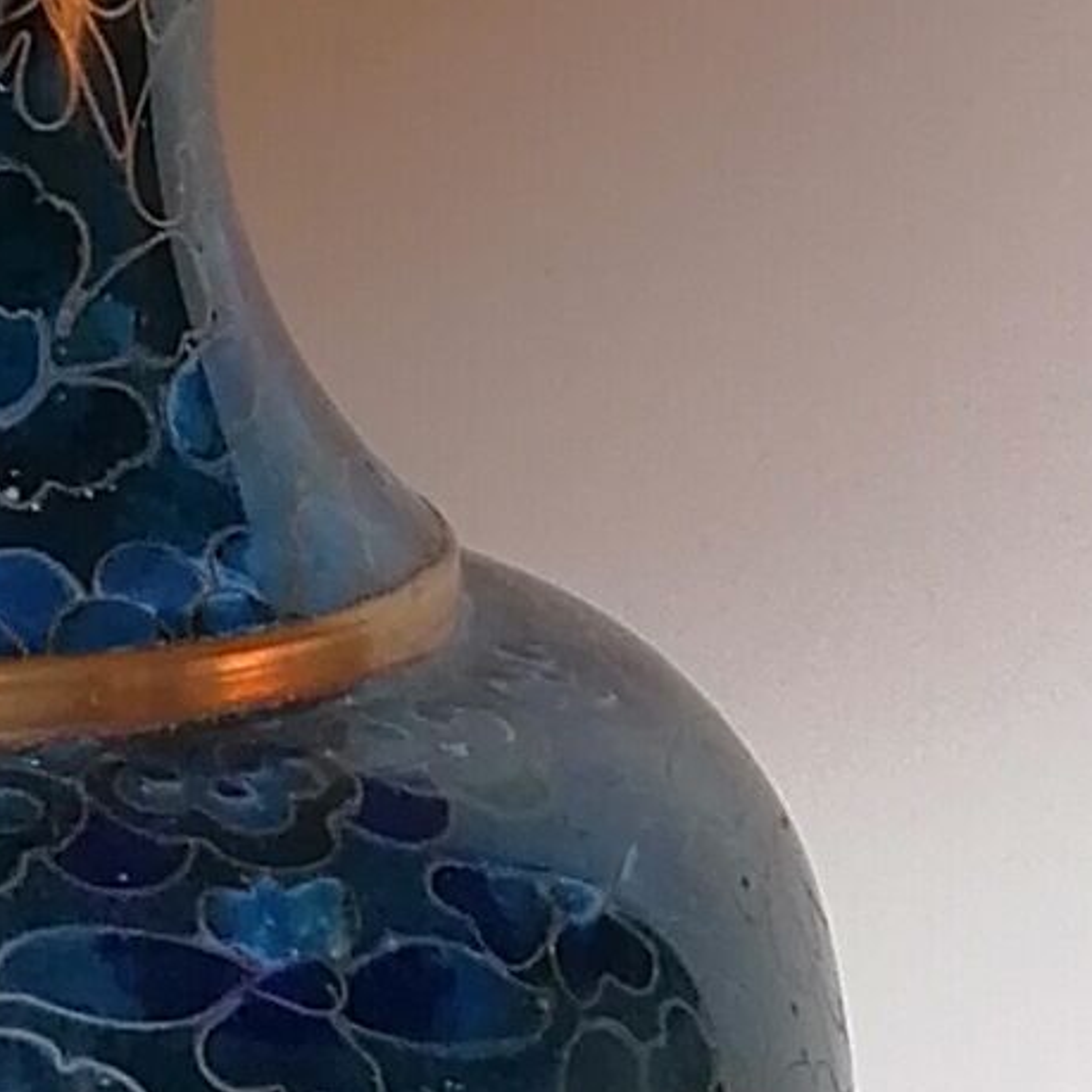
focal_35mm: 208
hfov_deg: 8.4
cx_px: -36
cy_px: 17
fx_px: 7424
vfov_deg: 8.4
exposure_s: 1/60
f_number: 1.8
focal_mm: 4.75
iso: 100
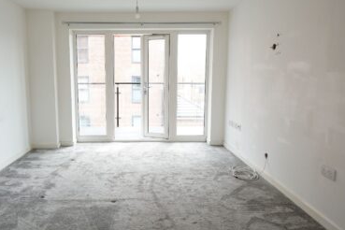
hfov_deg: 68.8
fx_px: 249
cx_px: 141
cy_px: 105
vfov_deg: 49.5
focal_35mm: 26
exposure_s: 1/60
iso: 200
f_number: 4
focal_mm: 16
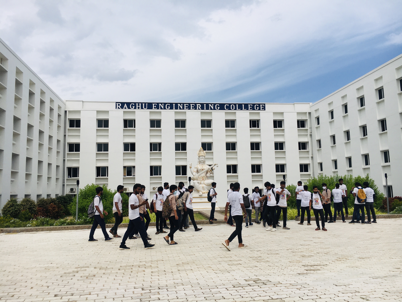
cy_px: 151
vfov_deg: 48.2
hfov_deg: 61.7
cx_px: 201
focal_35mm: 29
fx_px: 337
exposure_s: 1/2959
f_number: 2.2
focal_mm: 4.15
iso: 25
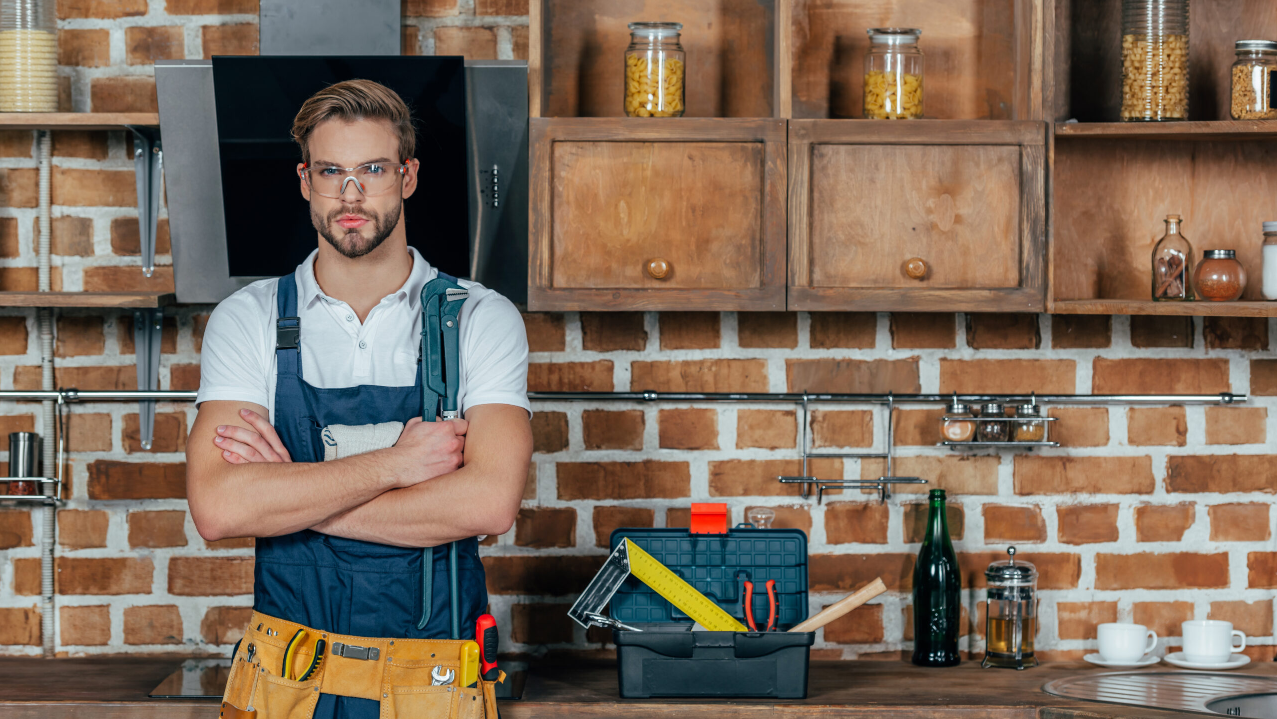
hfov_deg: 20.0
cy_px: 344
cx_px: 639
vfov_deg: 11.3
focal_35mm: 107
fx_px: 3624
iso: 100
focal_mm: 102
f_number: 4
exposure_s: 1/160
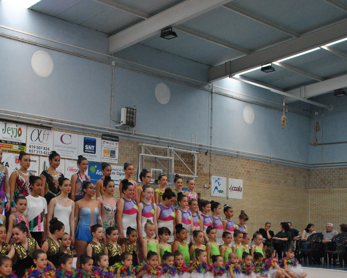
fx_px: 604
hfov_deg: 31.9
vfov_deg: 25.7
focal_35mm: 59
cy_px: 190
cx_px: 131
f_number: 5.6
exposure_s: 1/125
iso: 800
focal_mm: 25
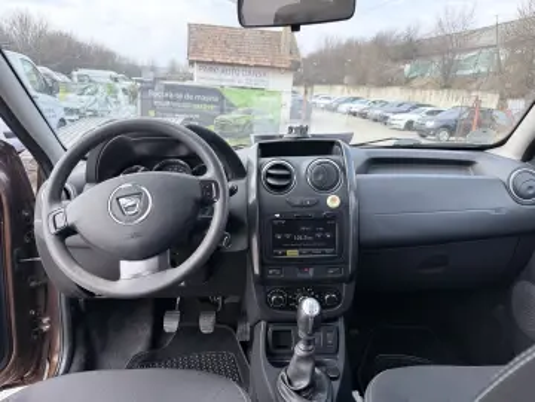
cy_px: 201
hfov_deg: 71.6
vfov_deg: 56.8
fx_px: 371
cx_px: 268
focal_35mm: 24
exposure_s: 1/428
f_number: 1.78
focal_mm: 6.76
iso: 80
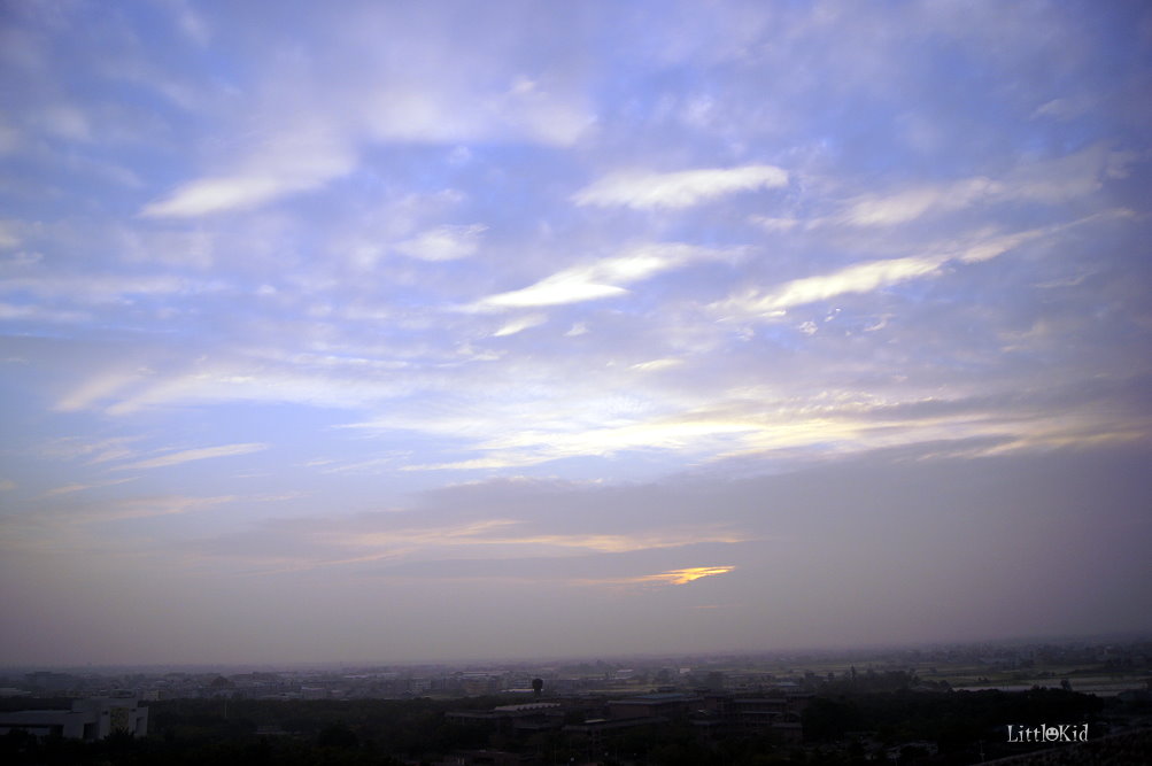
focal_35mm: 27
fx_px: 863
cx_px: 576
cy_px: 383
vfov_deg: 47.9
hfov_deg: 67.4
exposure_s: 1/640
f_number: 3.5
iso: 100
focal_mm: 18
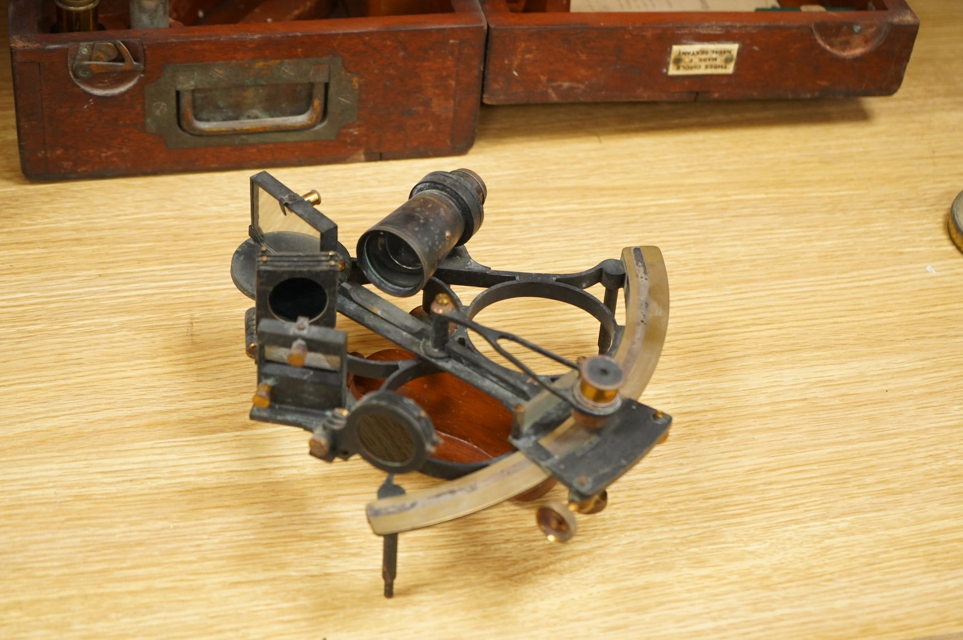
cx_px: 482
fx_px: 1871
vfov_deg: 19.4
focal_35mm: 70
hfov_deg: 28.9
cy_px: 320
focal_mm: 70
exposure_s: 1/160
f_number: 5.6
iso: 4000
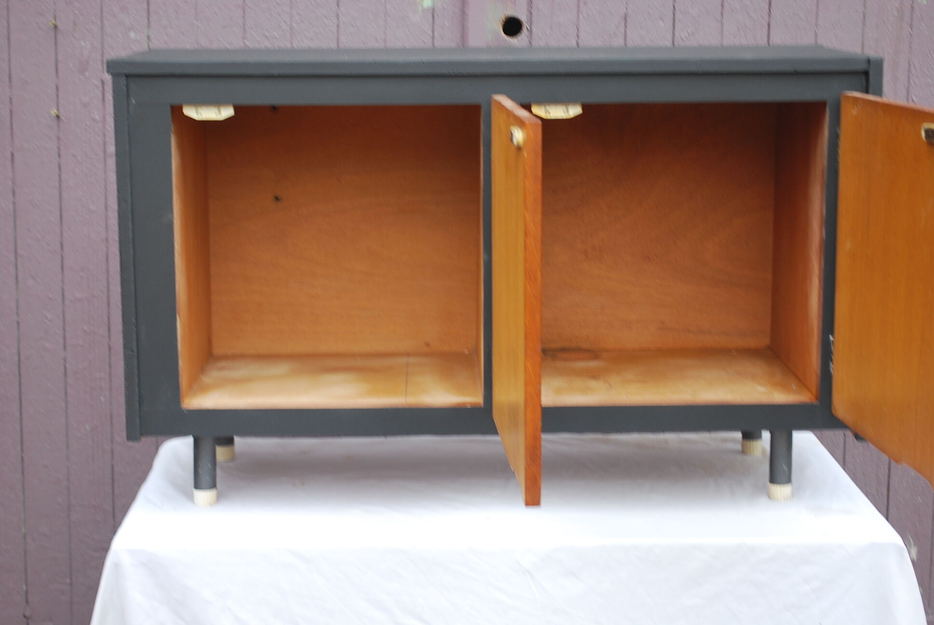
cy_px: 312
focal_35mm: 69
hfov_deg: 29.2
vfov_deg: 19.8
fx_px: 1792
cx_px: 467
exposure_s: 1/50
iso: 200
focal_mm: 46
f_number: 5.3
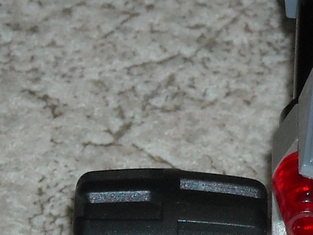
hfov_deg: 4.3
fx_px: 4141
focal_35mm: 458
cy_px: 76
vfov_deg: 3.2
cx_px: 498
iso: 200
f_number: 4.7
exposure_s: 1/125
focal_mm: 17.1
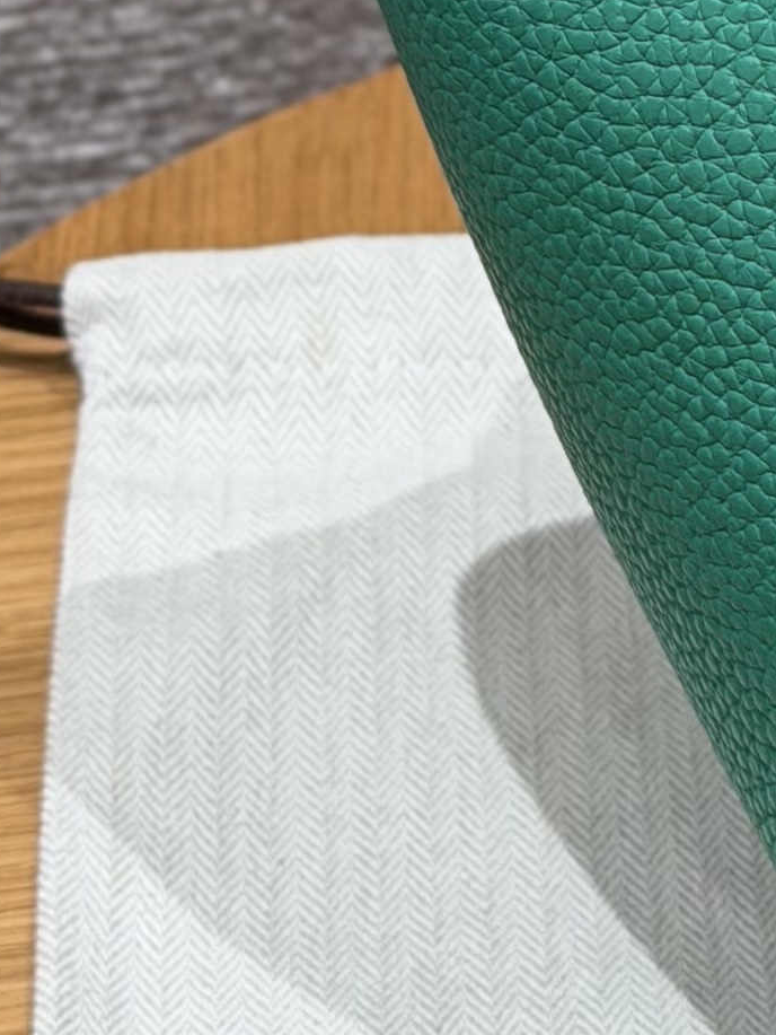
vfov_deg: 9.2
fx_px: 6305
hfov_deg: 6.9
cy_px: -283
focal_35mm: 211
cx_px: 1418
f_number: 1.78
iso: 100
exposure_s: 1/86
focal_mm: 6.76
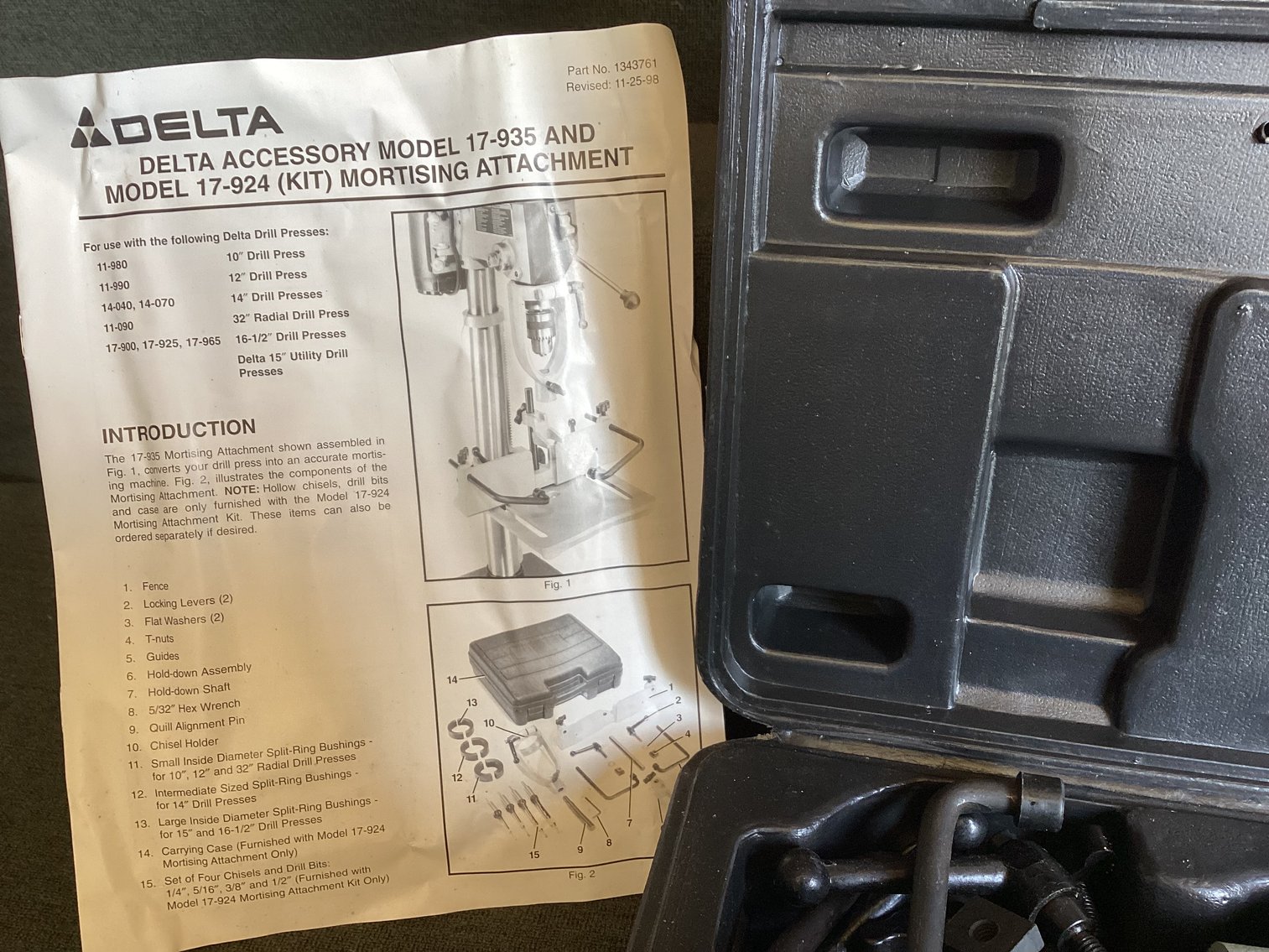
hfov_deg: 58.3
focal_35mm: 31
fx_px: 1137
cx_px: 634
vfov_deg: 45.4
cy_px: 476
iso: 80
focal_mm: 3.3
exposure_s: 1/100
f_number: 2.4
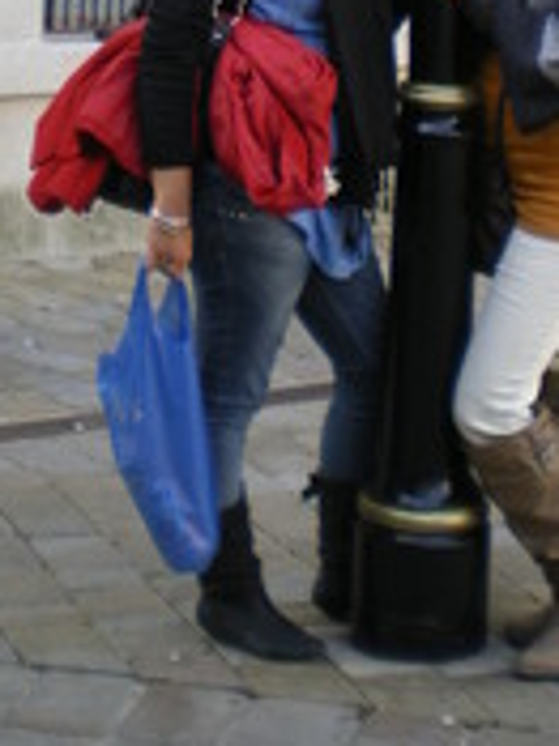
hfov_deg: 14.9
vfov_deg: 18.3
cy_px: -260
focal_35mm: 99
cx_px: 312
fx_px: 2134
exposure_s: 1/100
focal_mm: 6.3
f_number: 3.1
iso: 50
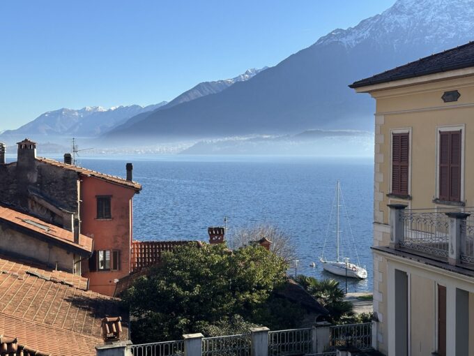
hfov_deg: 39.7
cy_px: 178
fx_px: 657
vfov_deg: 30.3
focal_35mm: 48
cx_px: 237
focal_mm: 6.86
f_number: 1.78
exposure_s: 1/2667
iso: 64
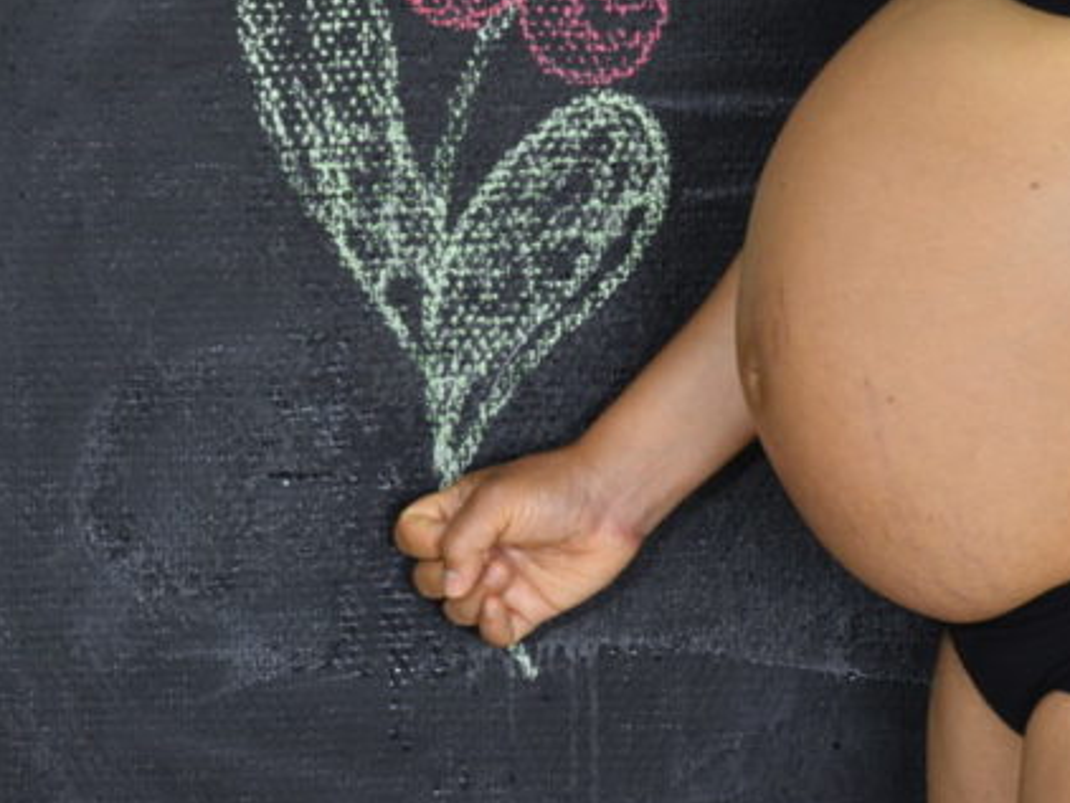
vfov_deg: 6.0
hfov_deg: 8.0
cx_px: 418
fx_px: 7608
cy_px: 148
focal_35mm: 246
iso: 100
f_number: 14
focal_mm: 135
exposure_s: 1/160
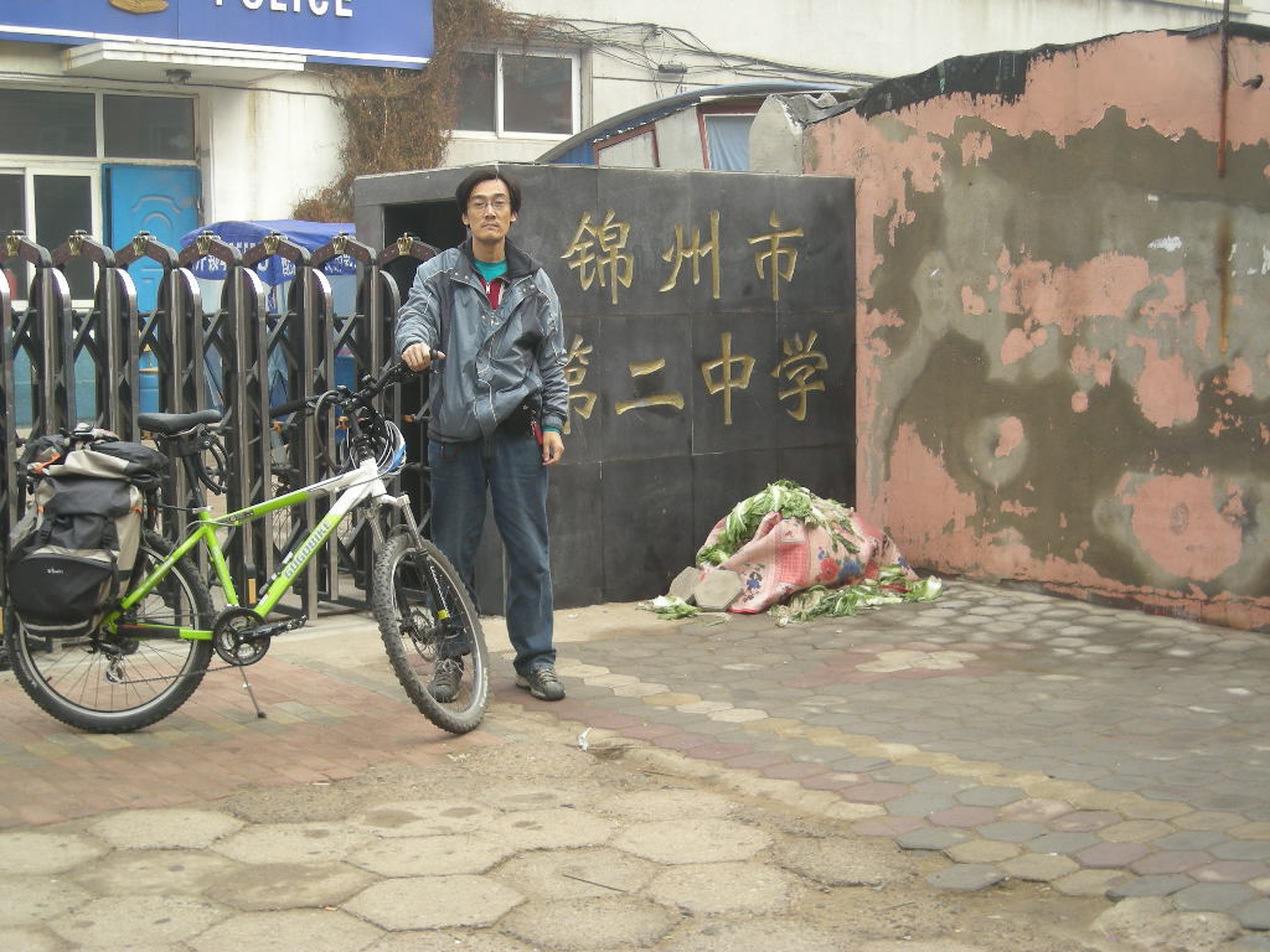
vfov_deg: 24.0
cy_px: 476
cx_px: 635
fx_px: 2238
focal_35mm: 61
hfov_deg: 31.7
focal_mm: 9.9
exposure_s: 1/55.1
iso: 50
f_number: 3.5
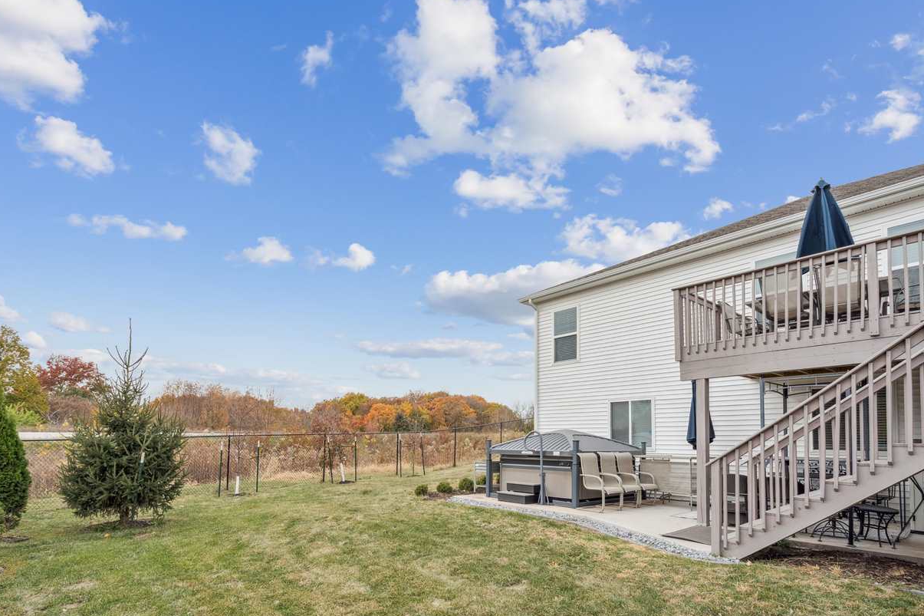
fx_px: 436
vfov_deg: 70.4
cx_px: 446
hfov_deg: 93.2
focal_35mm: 17
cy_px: 320
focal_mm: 16
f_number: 9
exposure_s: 1/2000
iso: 800
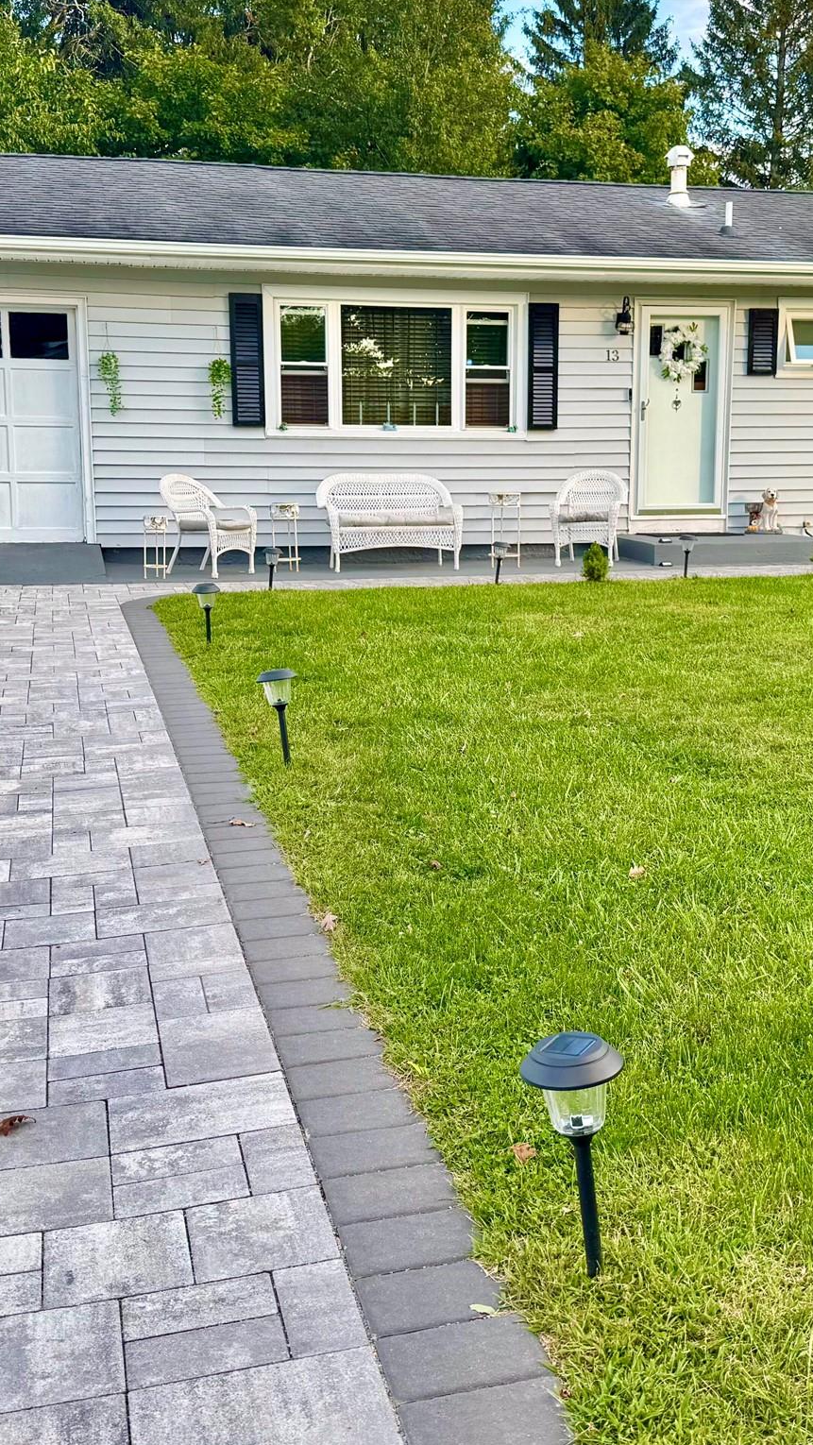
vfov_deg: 56.6
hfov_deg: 33.5
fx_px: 1341
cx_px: 514
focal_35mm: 35
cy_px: 722
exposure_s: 1/678
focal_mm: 6.76
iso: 80
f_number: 1.78
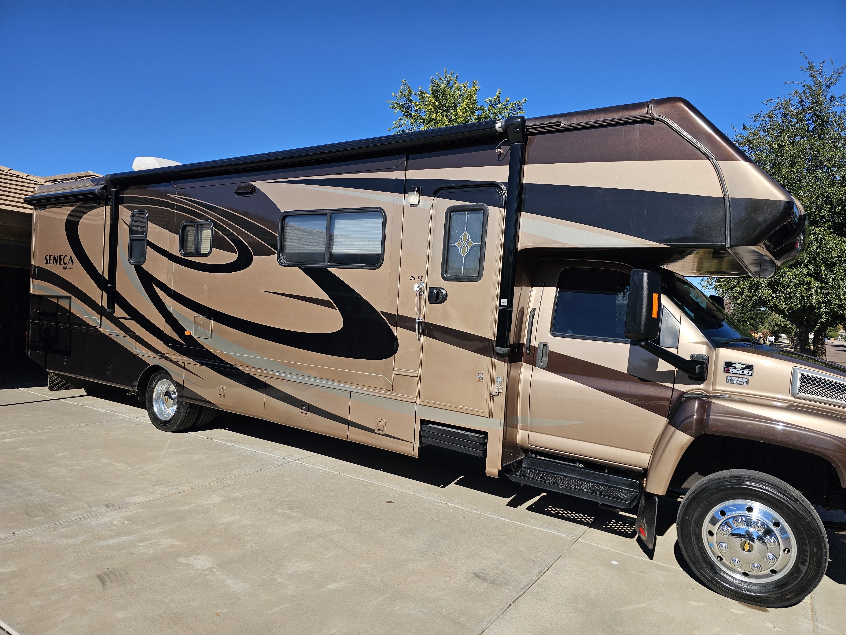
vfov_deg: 58.9
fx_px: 562
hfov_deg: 73.9
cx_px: 423
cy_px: 318
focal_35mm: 23
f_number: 1.7
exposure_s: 1/843
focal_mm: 6.3
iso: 10
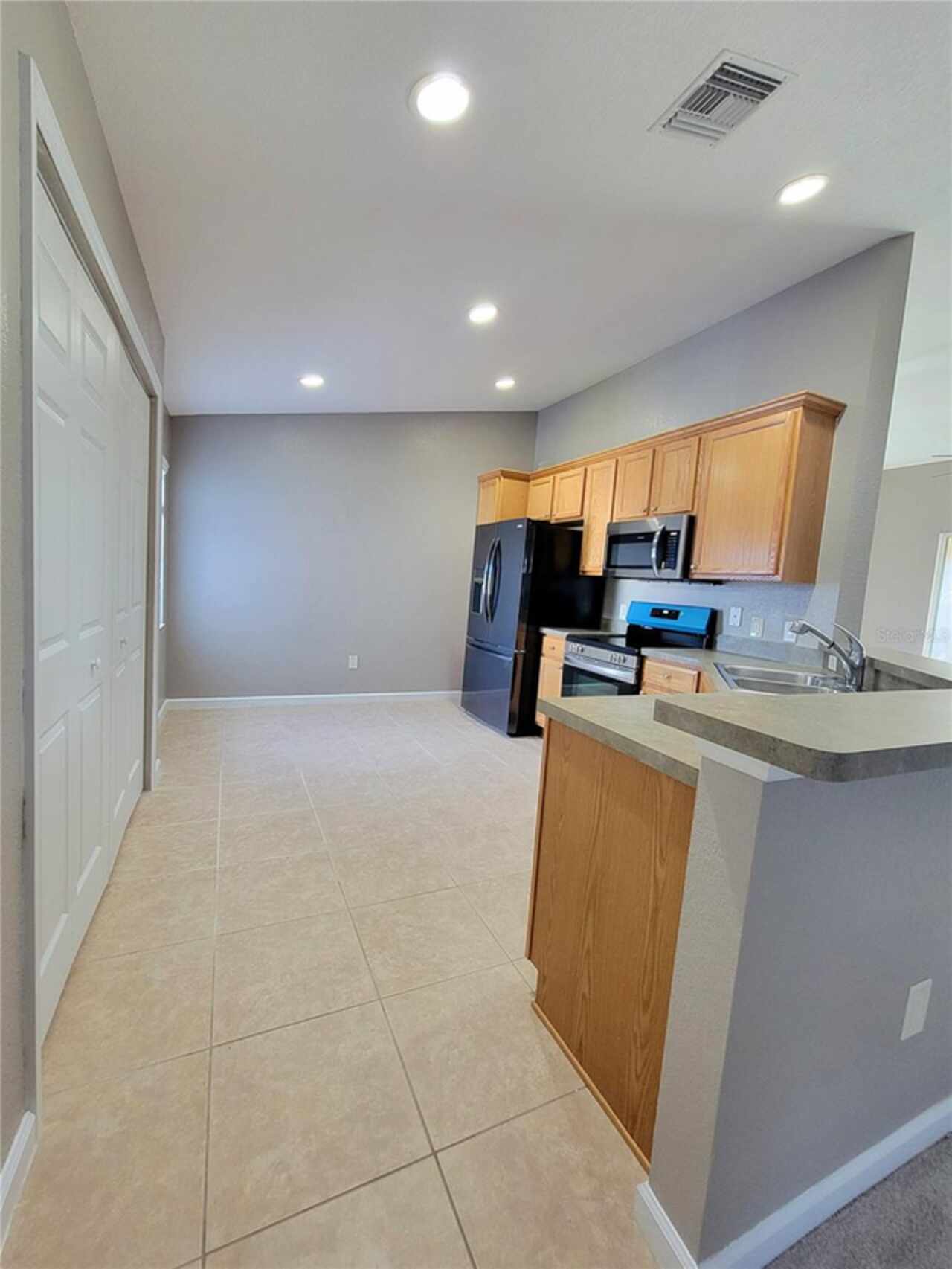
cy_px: 634
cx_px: 476
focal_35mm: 13
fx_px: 477
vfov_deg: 106.2
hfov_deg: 89.9
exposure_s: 1/40
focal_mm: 2.2
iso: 320
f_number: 2.2
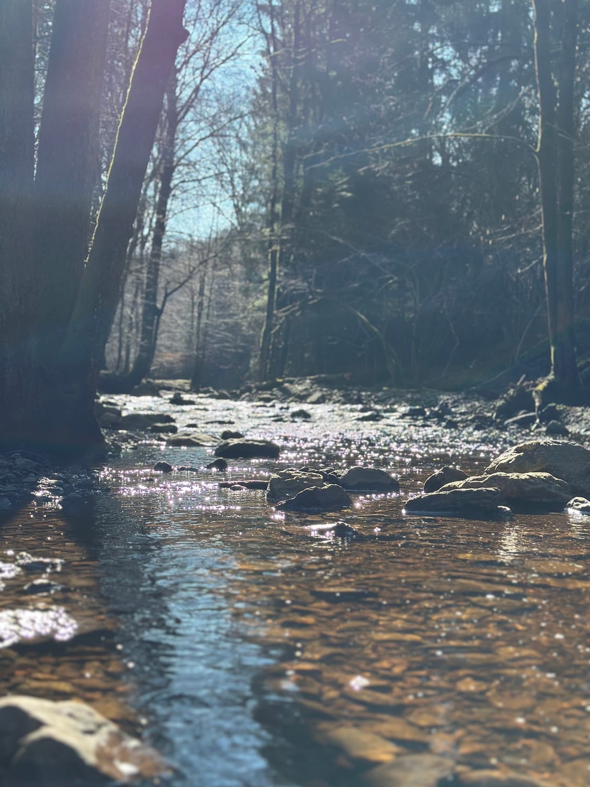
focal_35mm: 49
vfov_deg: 38.9
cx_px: 298
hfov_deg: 29.7
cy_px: 392
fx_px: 1113
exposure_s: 1/2070
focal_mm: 6.86
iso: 80
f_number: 1.78
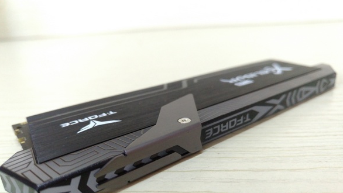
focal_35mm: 29
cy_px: 127
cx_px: 170
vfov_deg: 39.8
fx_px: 264
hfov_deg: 66.0
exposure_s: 1/100
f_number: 2
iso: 951
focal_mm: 4.52
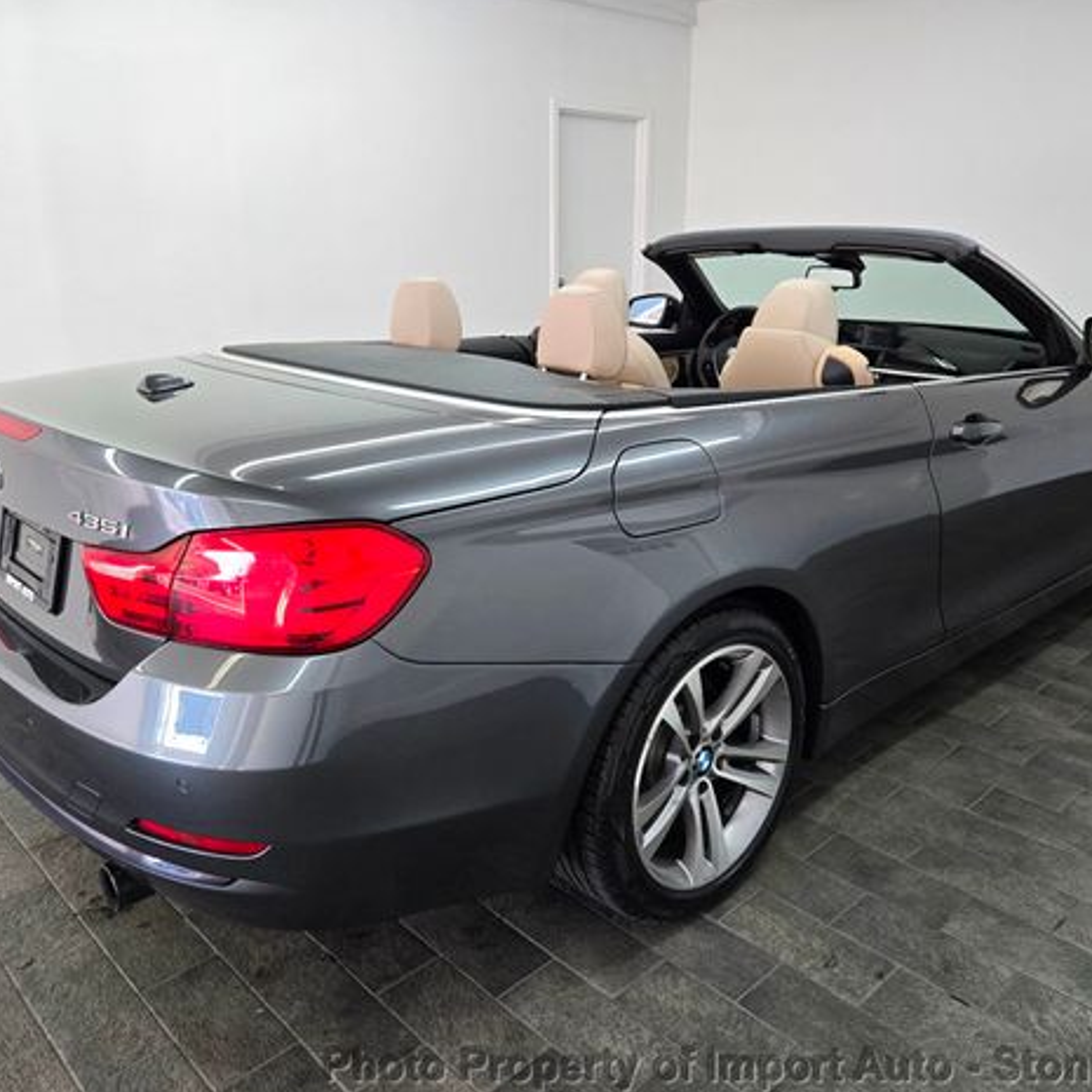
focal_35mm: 28
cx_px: 550
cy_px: 552
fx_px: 999
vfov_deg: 57.3
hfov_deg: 57.3
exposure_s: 1/120
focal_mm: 5.4
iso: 125
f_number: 1.8
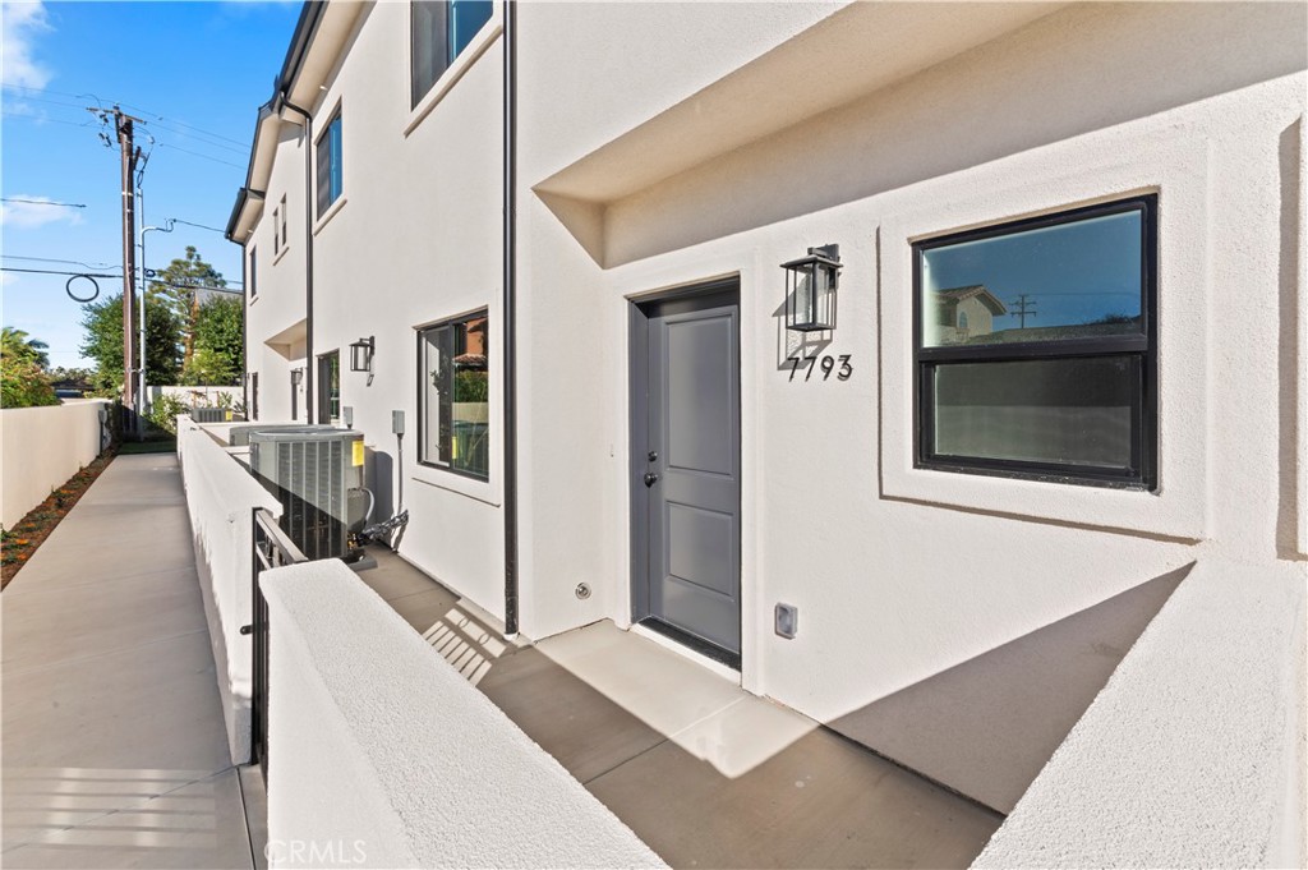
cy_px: 435
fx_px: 545
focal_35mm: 15
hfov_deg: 100.4
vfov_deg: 77.2
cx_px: 654
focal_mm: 15
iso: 160
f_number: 16
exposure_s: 1/40
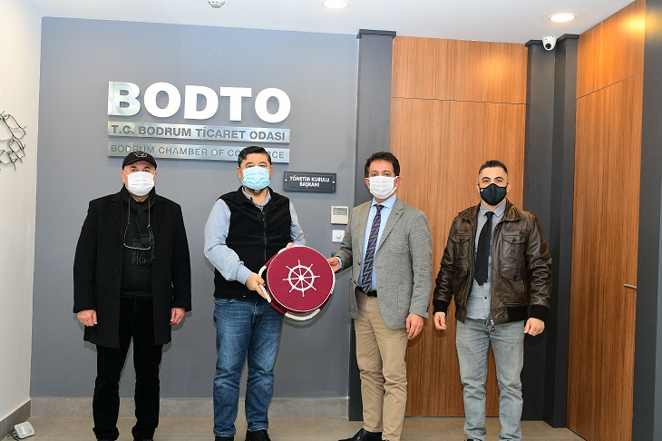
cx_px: 331
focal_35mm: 36
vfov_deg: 36.8
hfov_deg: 53.2
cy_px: 220
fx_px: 662
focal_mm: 24
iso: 1250
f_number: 4.5
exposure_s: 1/125
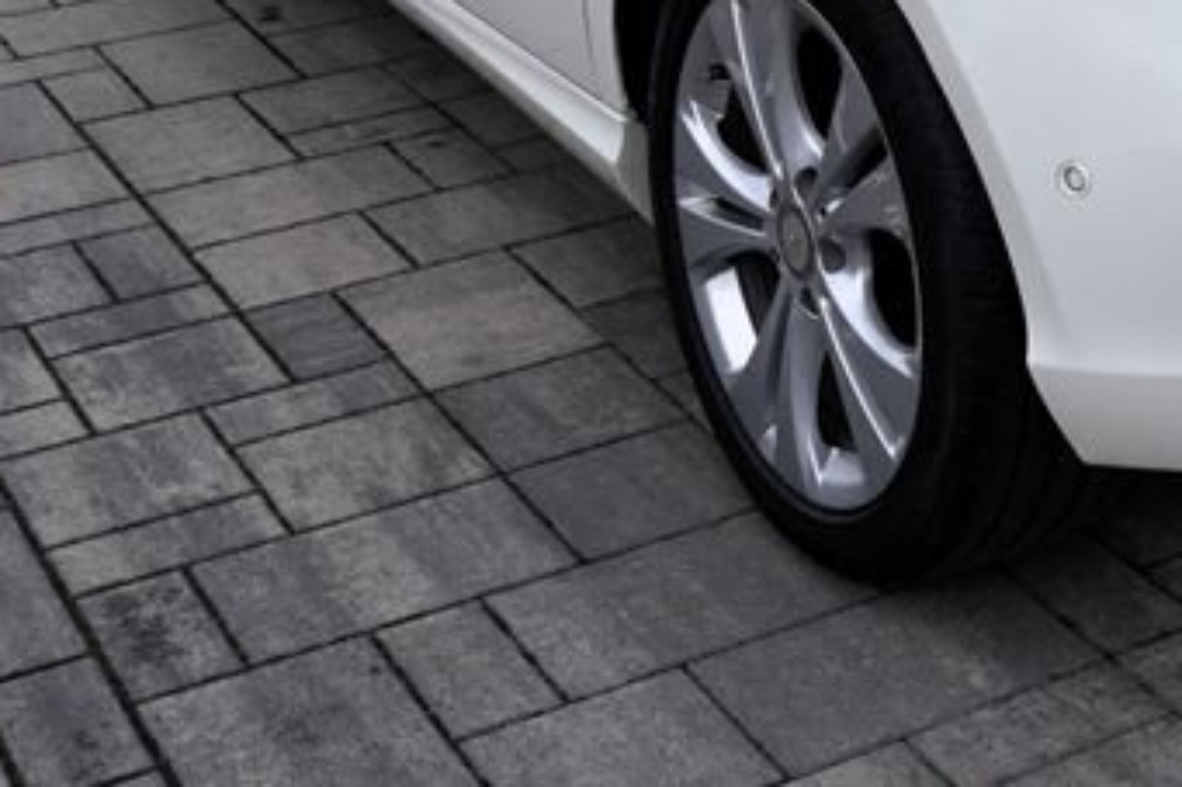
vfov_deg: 15.7
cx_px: 1265
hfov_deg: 23.7
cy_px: -326
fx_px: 2658
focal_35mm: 81
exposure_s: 1/250
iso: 100
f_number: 8
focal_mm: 27
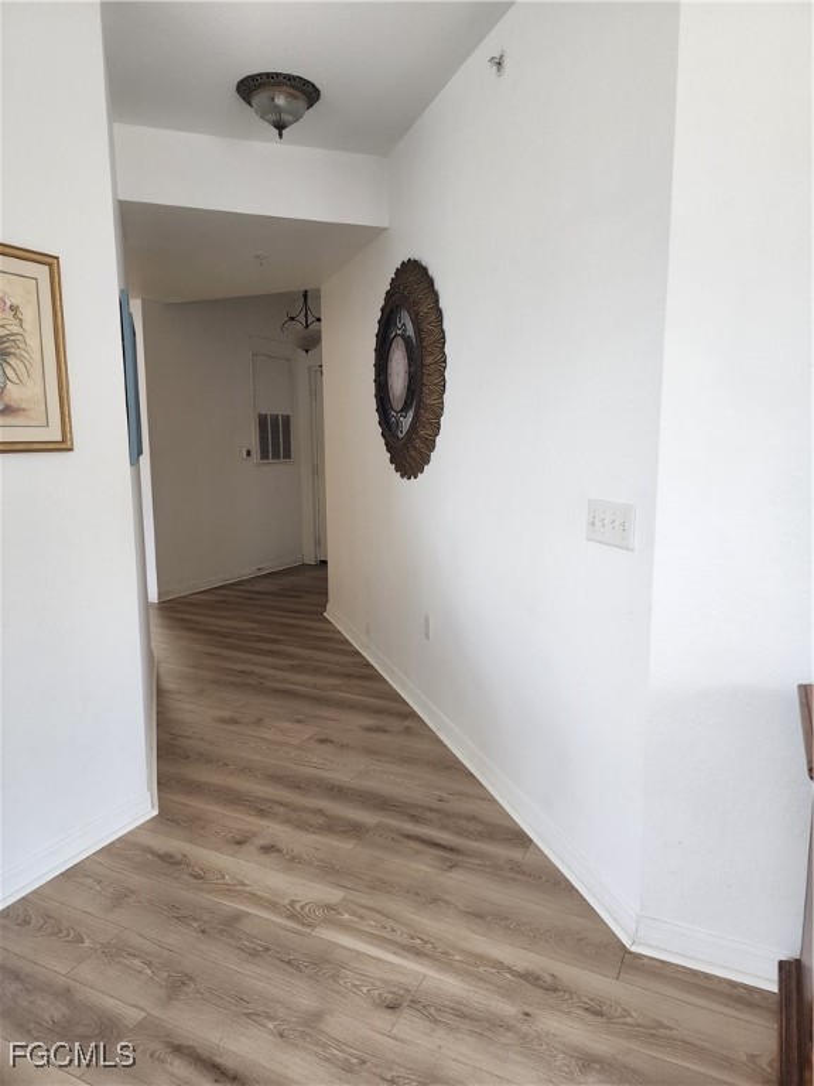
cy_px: 543
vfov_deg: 73.9
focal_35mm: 23
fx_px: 721
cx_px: 407
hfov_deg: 58.9
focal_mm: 6.4
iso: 160
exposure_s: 1/120
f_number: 1.8
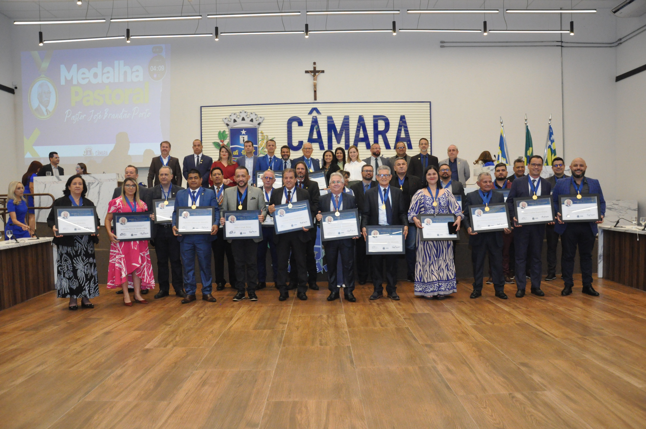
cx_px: 323
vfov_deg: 47.8
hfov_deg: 67.4
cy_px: 214
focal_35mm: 27
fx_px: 484
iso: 2500
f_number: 3.5
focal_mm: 18
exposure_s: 1/125
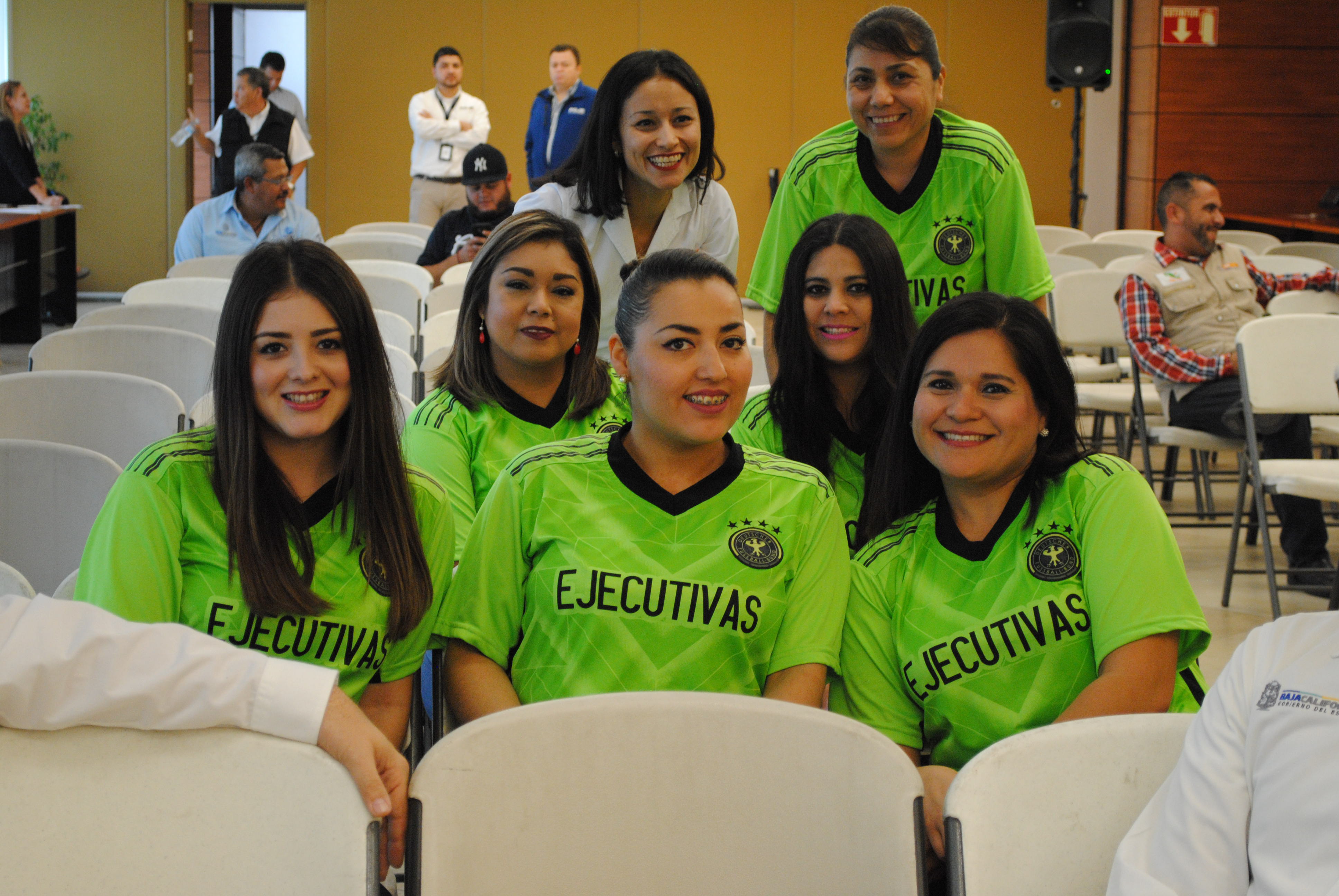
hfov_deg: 28.0
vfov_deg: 19.0
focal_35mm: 72
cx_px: 670
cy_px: 448
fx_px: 2681
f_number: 5.3
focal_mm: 48
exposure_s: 1/80
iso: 800
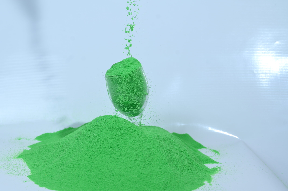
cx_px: 116
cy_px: 102
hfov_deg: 46.2
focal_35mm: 42
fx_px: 336
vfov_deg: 31.8
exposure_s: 1/200
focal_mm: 35
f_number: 5.6
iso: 100
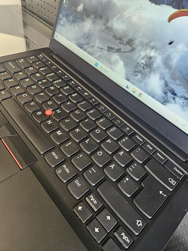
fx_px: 167
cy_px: 126
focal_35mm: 23
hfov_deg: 58.9
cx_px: 94
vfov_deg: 73.9
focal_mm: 5.4
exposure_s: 1/100
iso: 500
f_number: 1.8
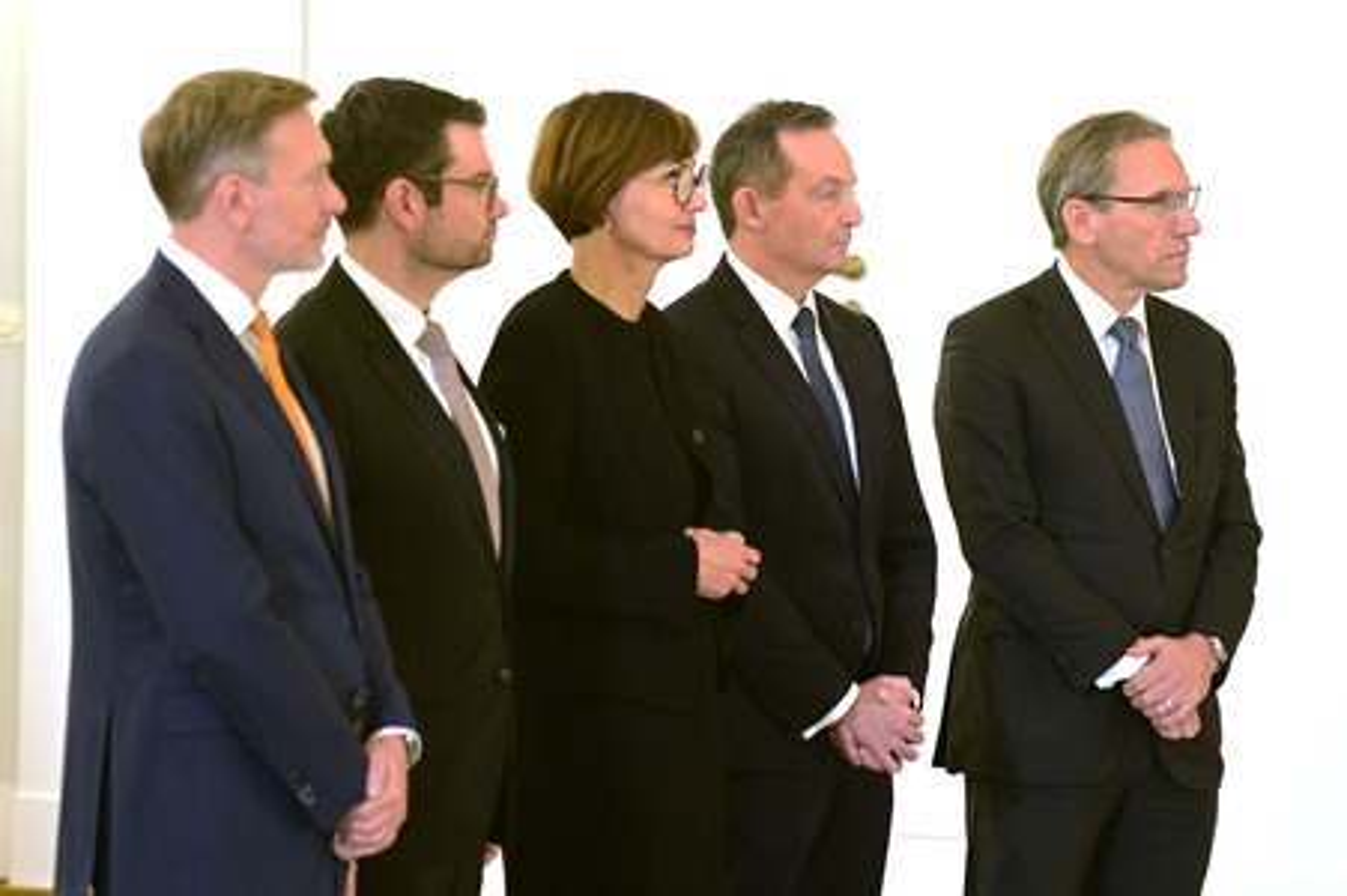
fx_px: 7478
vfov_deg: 6.9
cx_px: 674
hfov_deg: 10.3
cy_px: 448
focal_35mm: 200
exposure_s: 1/200
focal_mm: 200
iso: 10000
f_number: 5.6
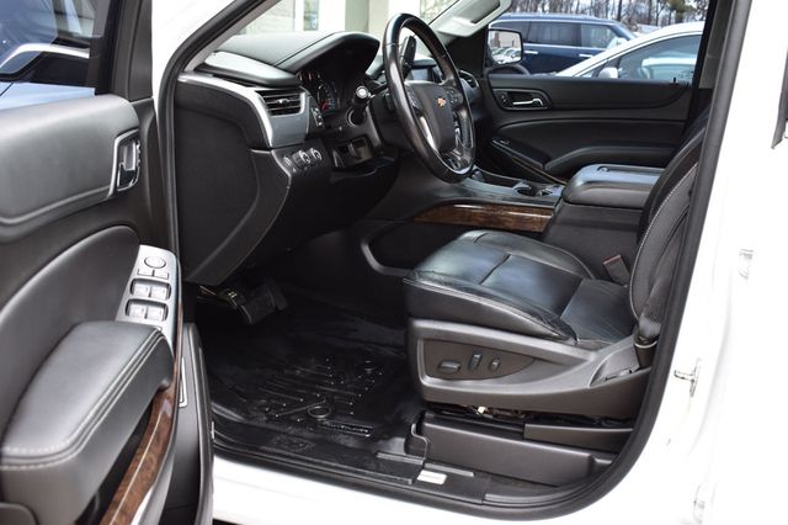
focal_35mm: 36
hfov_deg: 53.2
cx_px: 394
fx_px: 788
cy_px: 262
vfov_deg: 36.8
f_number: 7.1
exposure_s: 1/25
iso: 400
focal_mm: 24
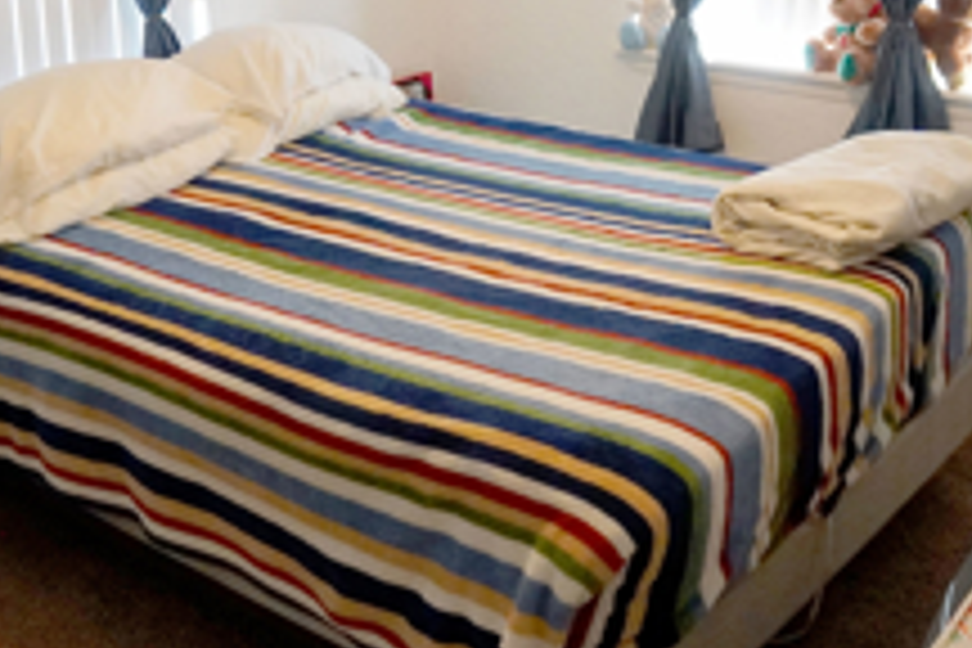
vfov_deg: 26.7
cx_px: 459
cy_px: 166
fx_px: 1350
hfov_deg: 39.6
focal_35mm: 50
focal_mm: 16
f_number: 4
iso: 3200
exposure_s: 1/160
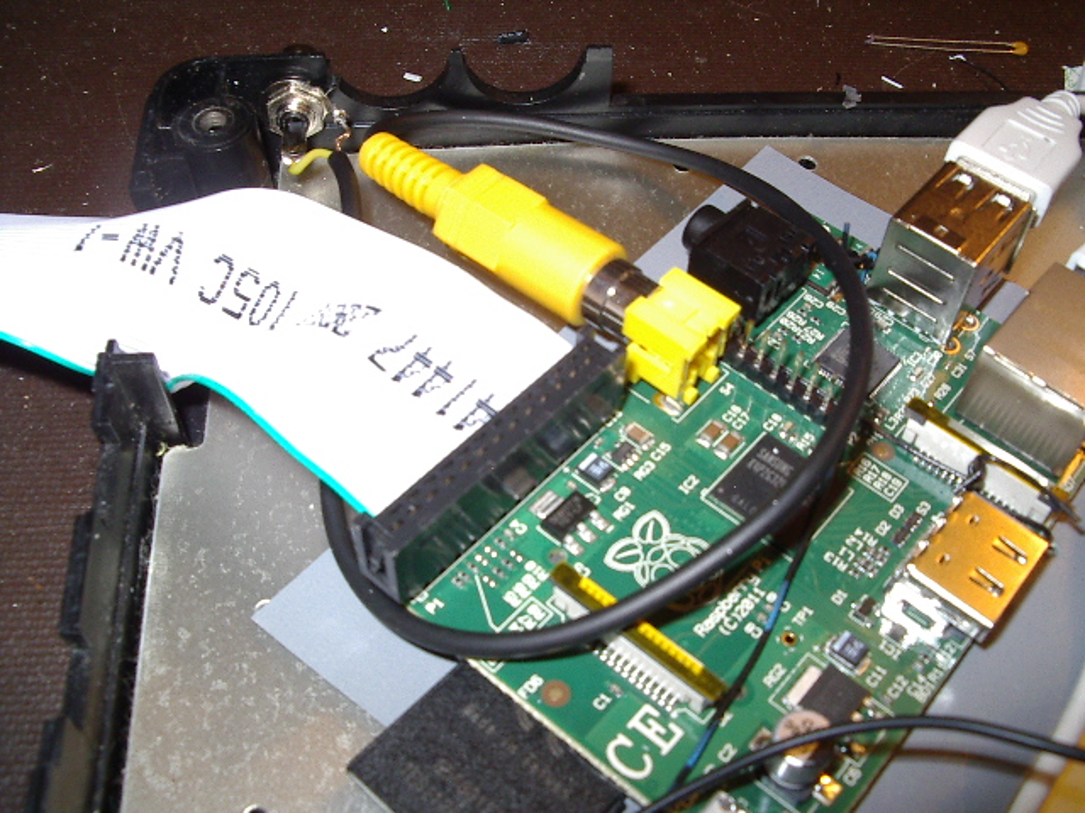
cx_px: 542
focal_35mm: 38
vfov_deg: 37.7
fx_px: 1191
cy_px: 406
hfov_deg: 49.0
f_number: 4.8
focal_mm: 5.8
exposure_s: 1/60
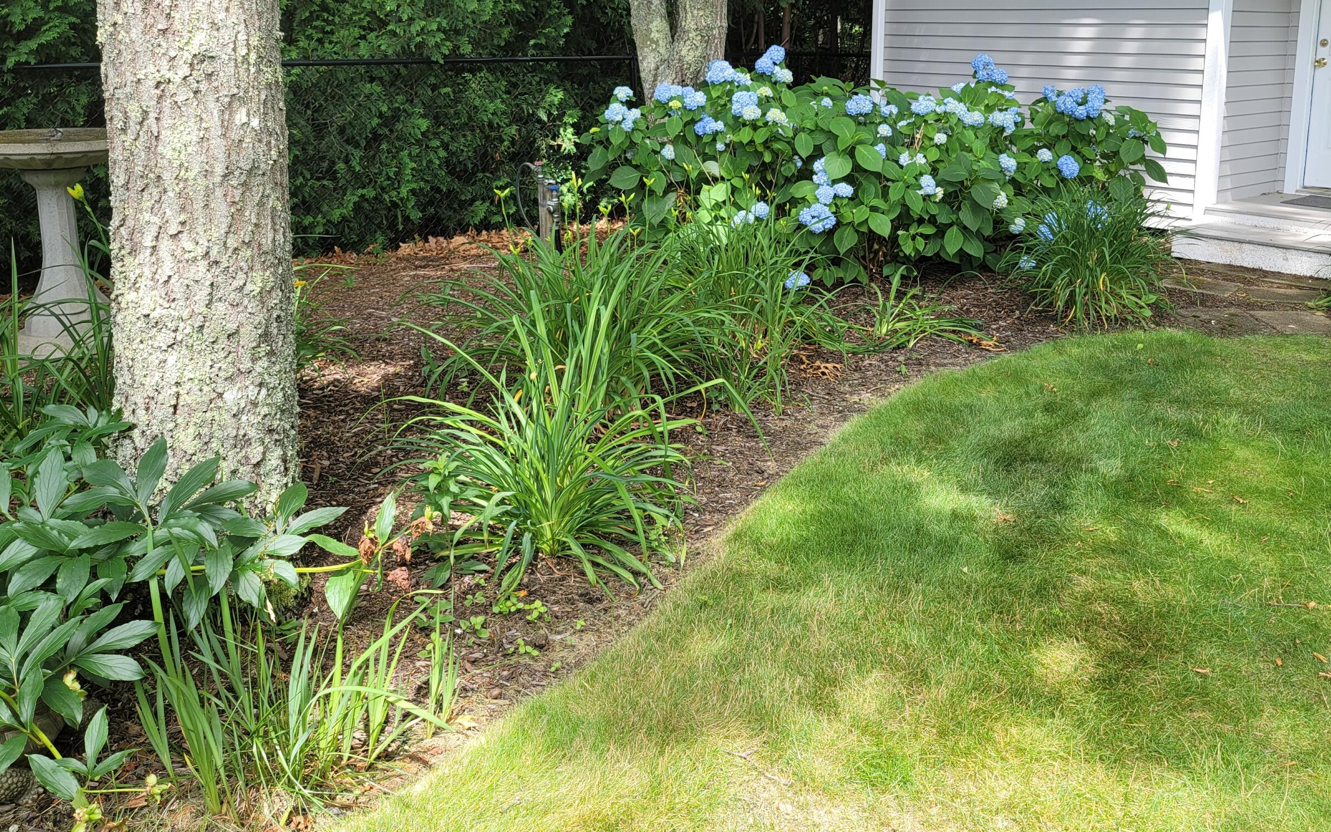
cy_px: 240
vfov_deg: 37.7
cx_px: 803
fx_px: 1197
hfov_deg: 57.7
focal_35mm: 33
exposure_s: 1/121
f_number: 1.8
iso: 20
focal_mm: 7
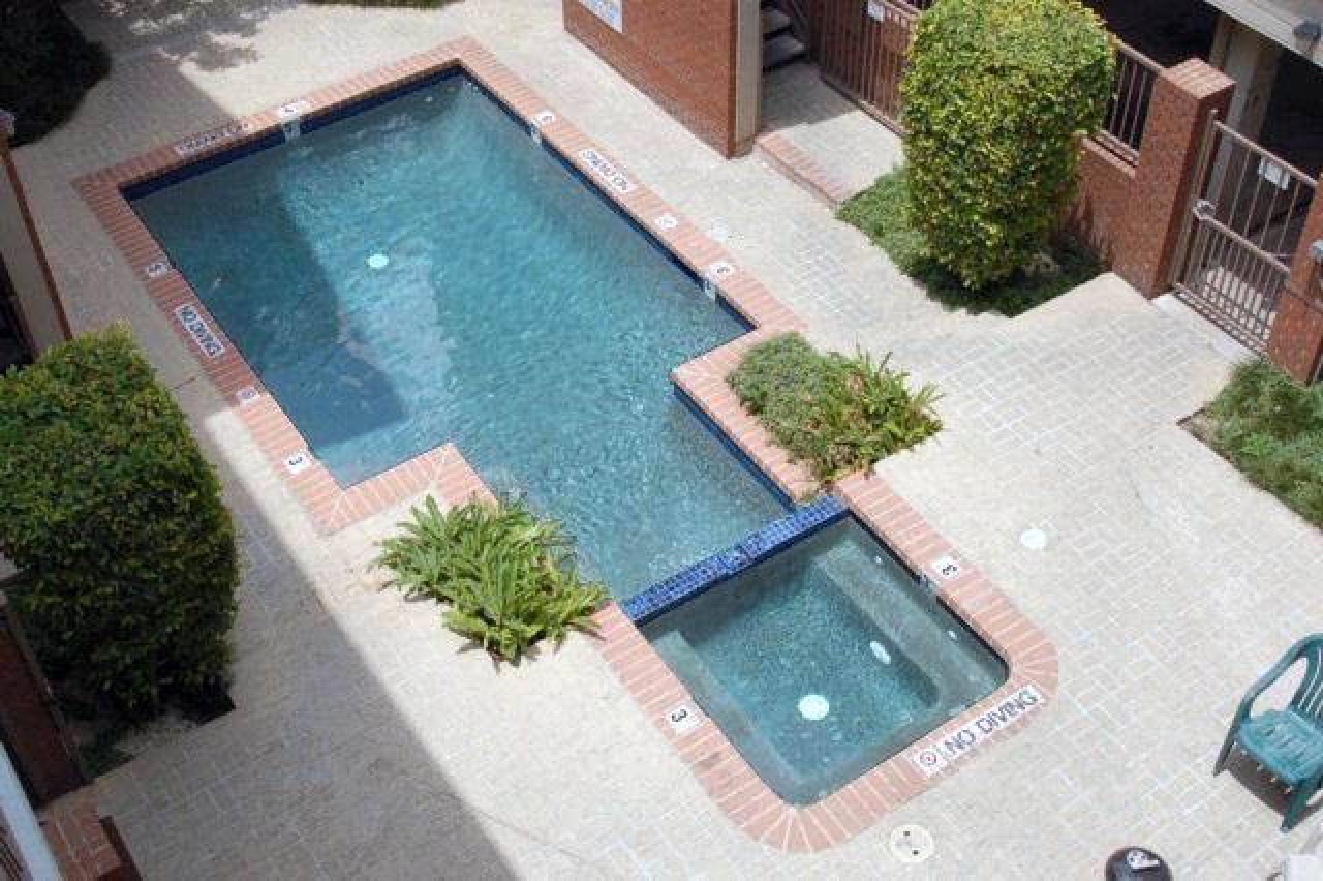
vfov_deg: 31.9
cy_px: 440
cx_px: 662
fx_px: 1543
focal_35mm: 42
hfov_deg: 46.4
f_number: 9
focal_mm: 28
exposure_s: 1/320
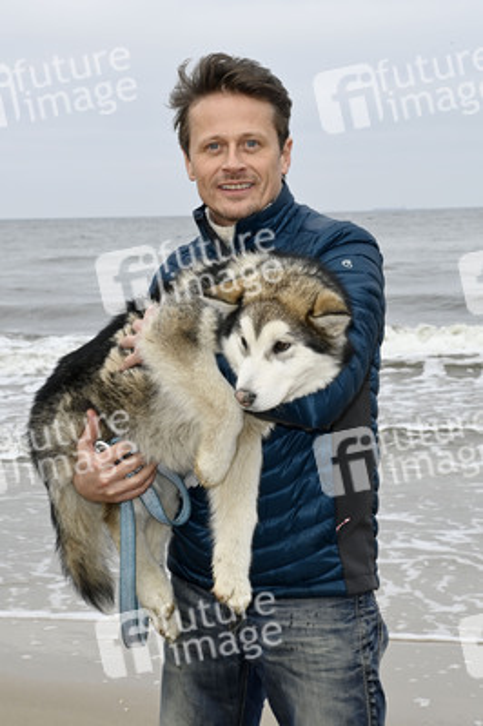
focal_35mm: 85
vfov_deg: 23.9
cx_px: 242
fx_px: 1713
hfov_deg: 16.0
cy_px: 363
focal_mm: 85
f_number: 14
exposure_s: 1/250
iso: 1250
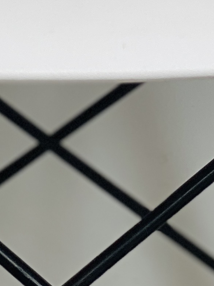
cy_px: -415
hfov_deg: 5.5
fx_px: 2227
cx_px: 49
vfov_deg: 6.9
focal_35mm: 270
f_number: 2
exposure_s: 1/158
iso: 20
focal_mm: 6
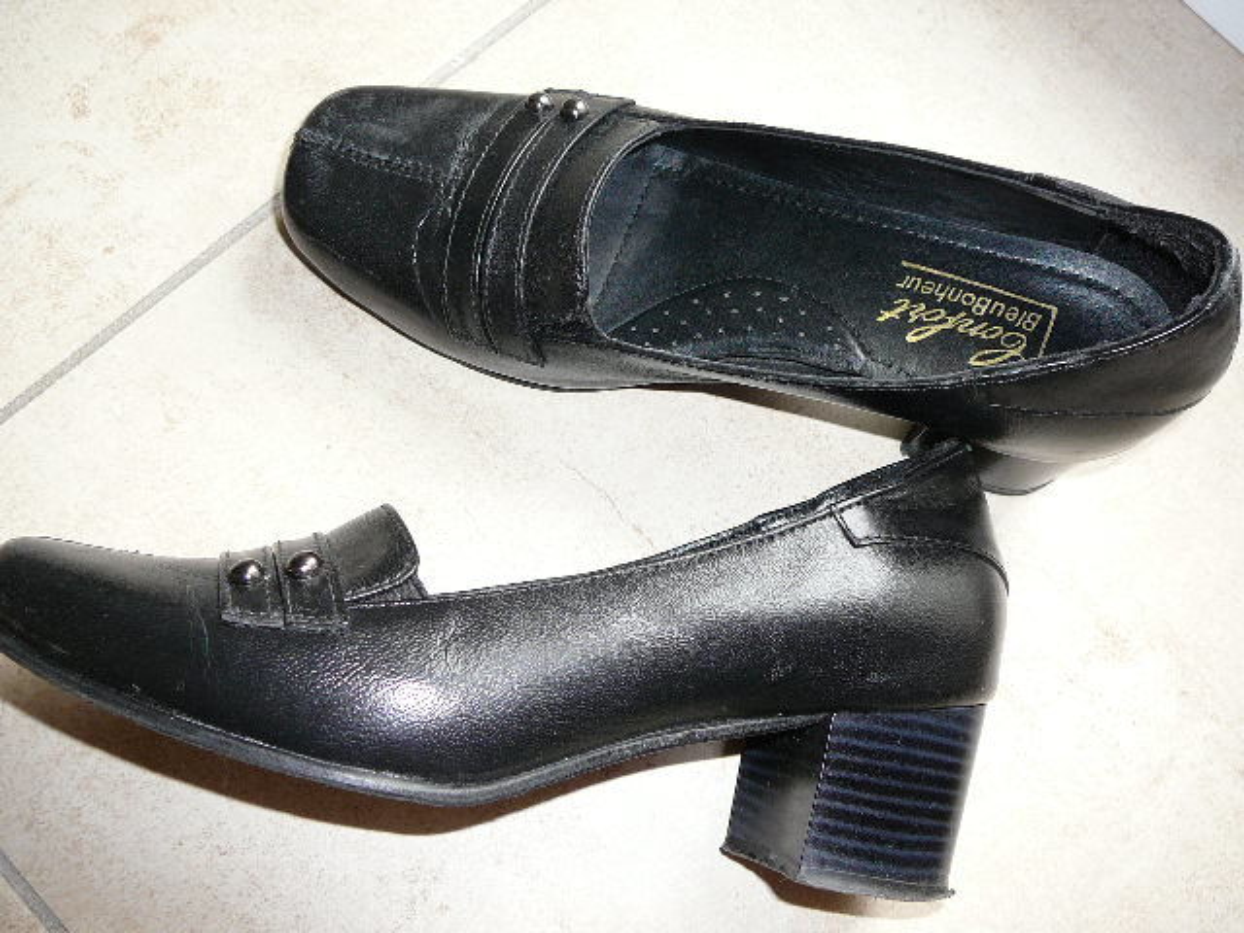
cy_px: 466
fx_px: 1258
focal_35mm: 35
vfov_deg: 40.7
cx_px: 622
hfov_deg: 52.6
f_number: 2.8
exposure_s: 1/30
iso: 100
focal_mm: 5.2
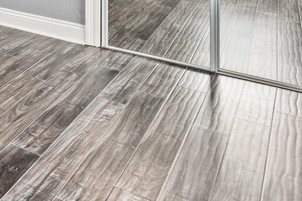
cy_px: -141
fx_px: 470
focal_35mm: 56
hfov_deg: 25.7
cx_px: -161
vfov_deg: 19.4
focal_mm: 14
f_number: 8
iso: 400
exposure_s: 1/2
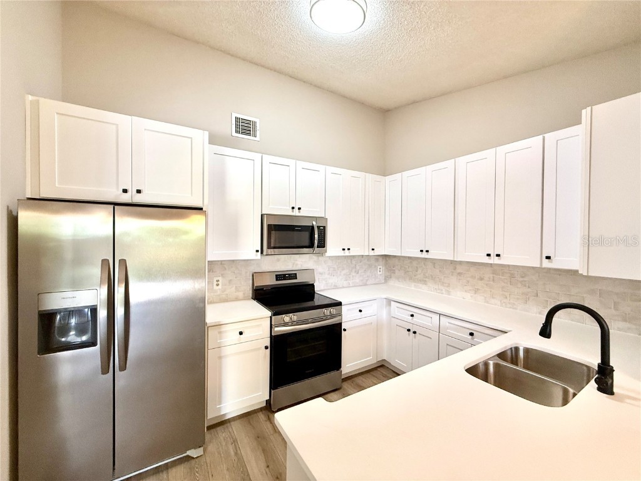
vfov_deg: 85.7
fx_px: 259
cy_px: 240
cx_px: 320
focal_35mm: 14
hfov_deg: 102.1
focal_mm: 2.22
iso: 320
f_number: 2.2
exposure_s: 1/120
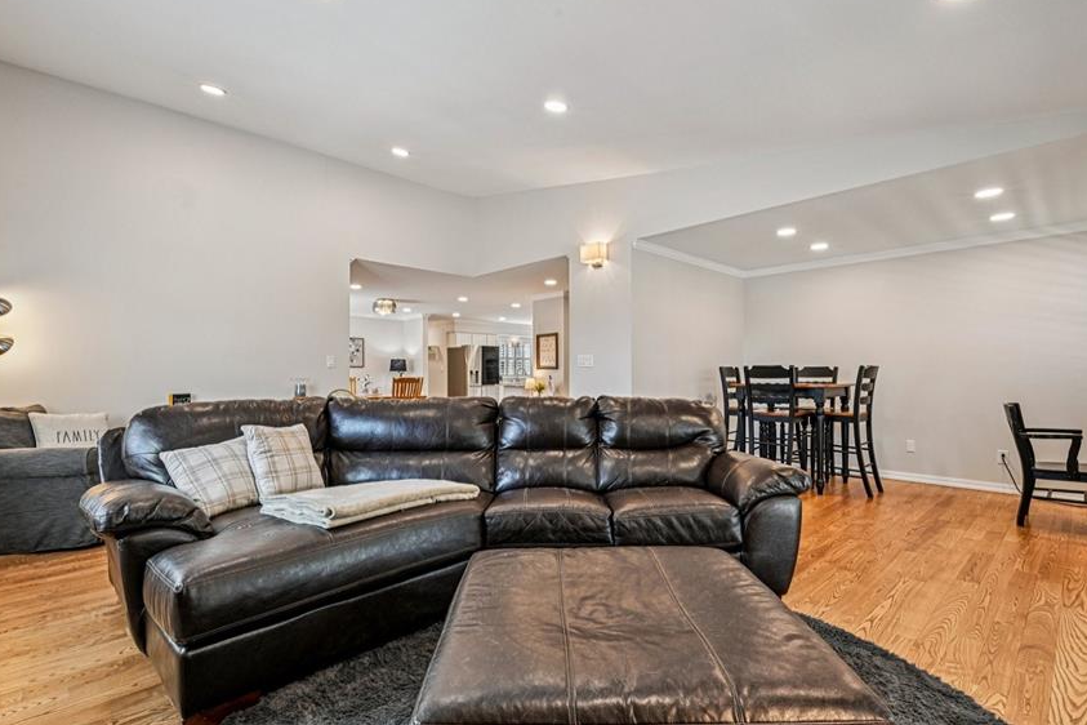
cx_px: 544
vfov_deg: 70.4
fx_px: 513
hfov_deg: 93.3
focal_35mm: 17
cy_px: 361
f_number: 11
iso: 360
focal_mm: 14
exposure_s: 1/15
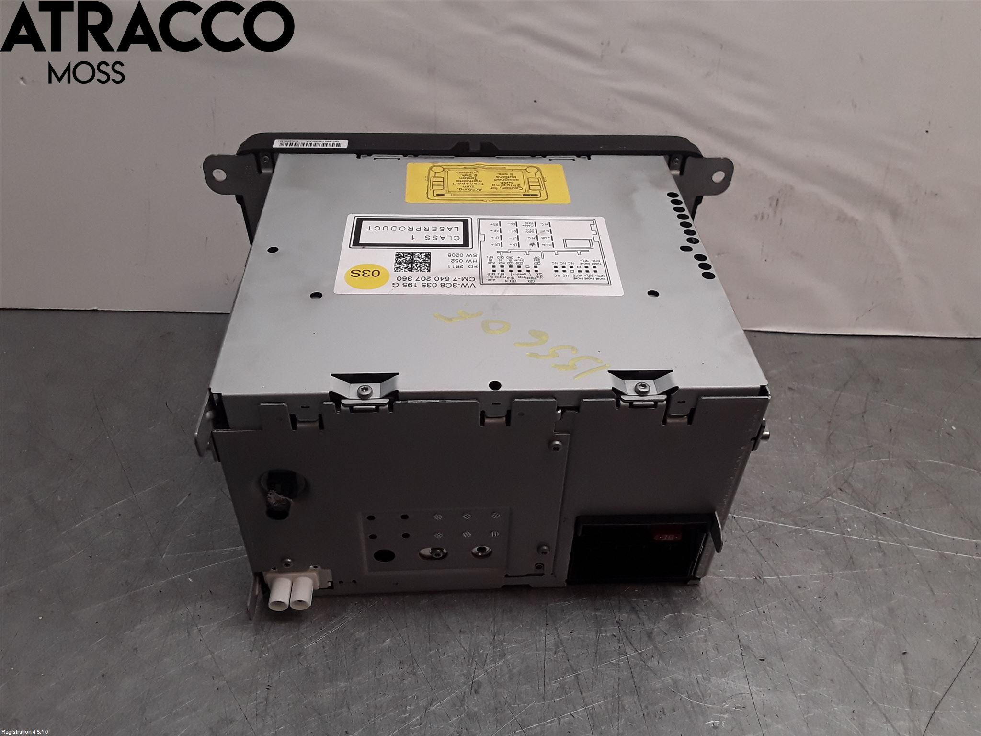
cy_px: 368
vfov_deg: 49.7
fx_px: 794
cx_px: 490
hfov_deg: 63.4
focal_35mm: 28
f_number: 1.9
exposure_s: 1/236
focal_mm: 2.91
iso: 100
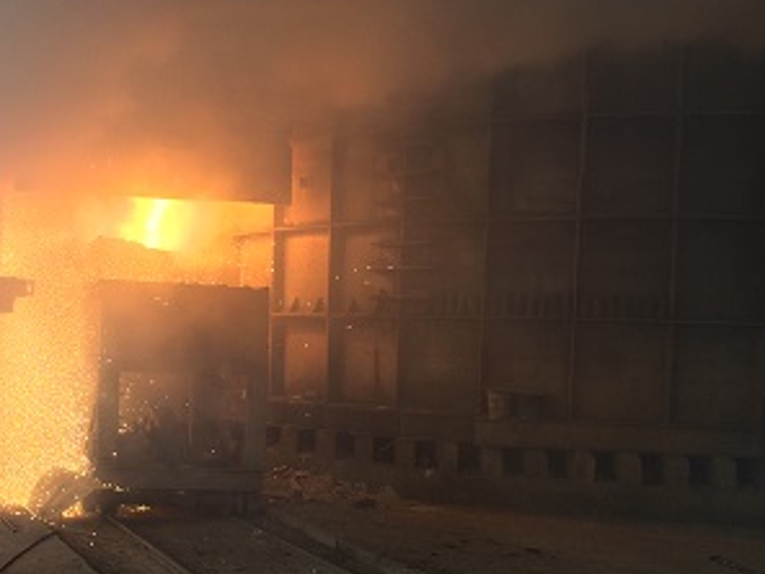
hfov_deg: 37.2
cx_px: 127
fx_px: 1083
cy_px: 363
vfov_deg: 29.5
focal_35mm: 49
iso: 32
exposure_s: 1/213
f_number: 2.2
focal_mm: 4.15
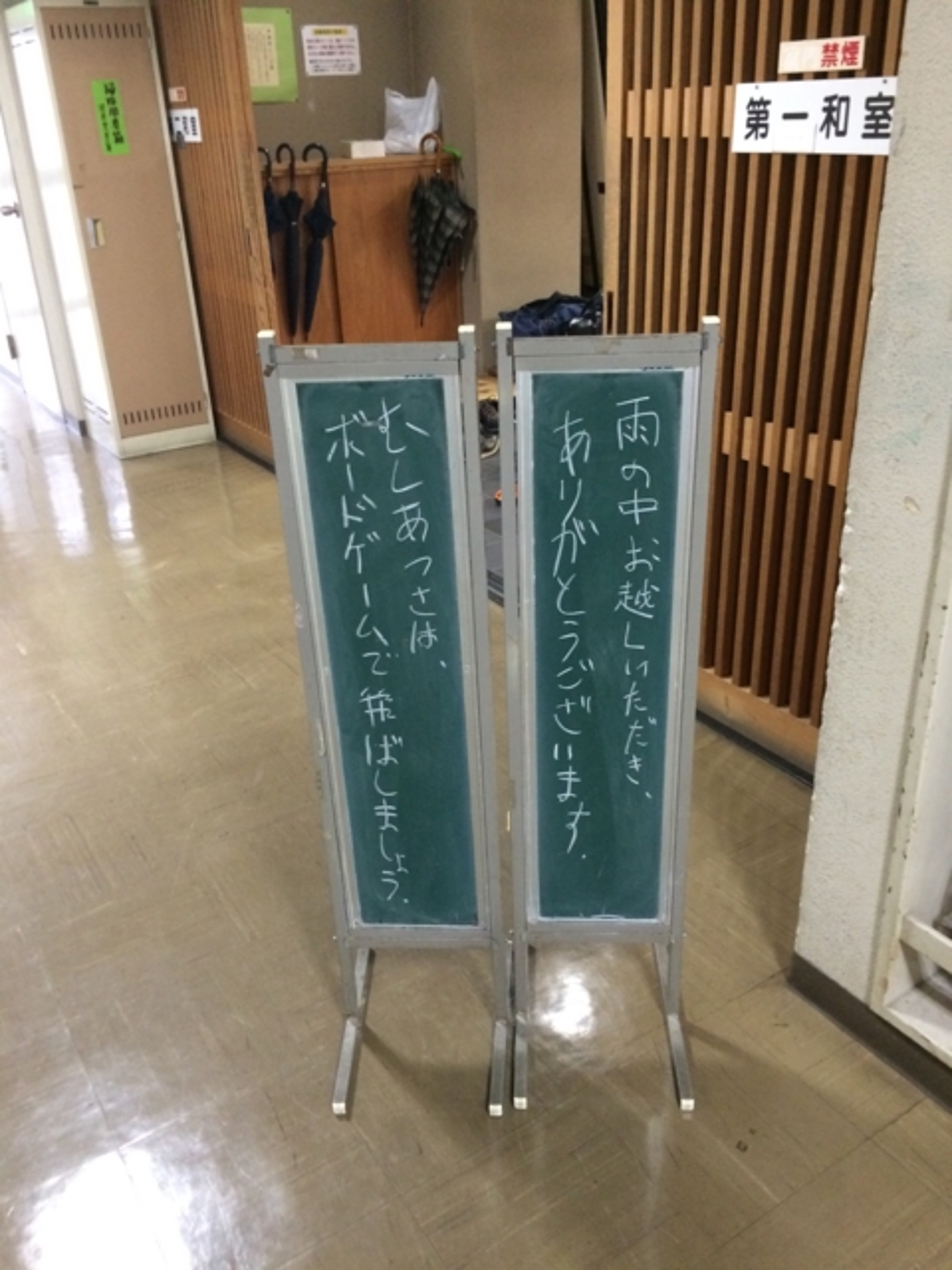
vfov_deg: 61.7
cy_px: 635
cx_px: 476
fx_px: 1063
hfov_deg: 48.2
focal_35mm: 29
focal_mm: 4.15
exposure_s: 1/15
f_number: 2.2
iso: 320
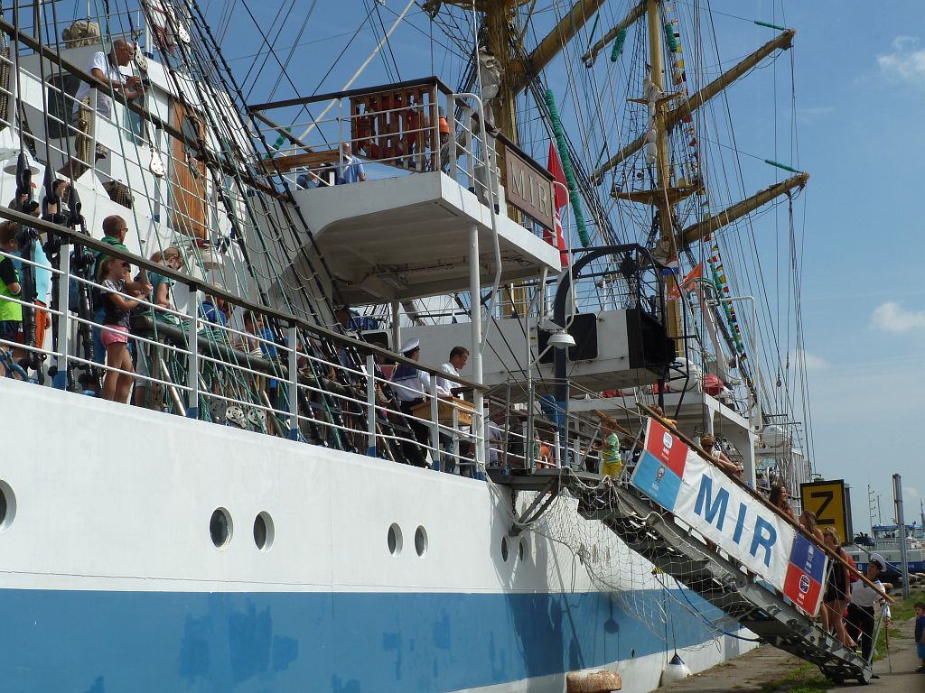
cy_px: 346
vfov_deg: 32.9
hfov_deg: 42.9
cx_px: 462
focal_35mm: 44
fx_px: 1176
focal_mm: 7.3
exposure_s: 1/400
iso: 80
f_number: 5.6
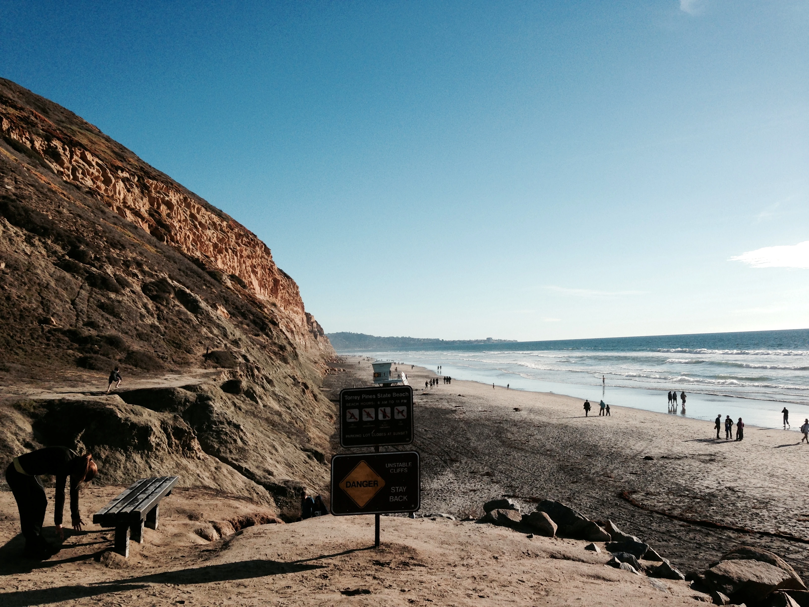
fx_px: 771
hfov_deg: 55.4
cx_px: 404
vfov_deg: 42.9
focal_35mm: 33
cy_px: 304
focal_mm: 4.12
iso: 50
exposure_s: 1/2584
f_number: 2.4
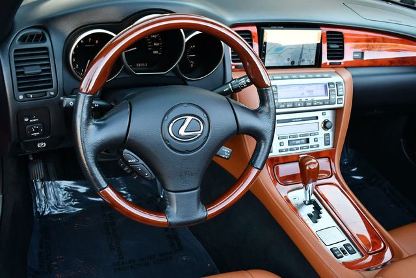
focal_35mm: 36
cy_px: 139
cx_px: 208
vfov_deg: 36.9
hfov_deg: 53.1
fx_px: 416
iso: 720
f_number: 3.5
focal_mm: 18
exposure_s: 1/250
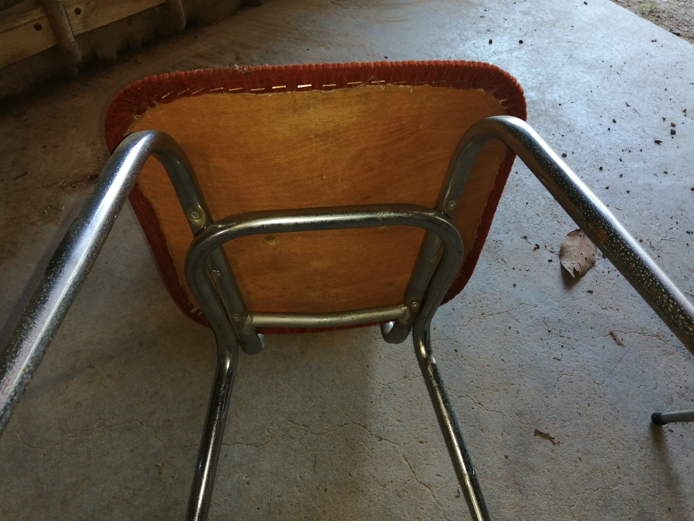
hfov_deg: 67.3
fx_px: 521
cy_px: 260
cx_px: 347
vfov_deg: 53.1
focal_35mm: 26
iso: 64
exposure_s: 1/50
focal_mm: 3.46
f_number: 1.8
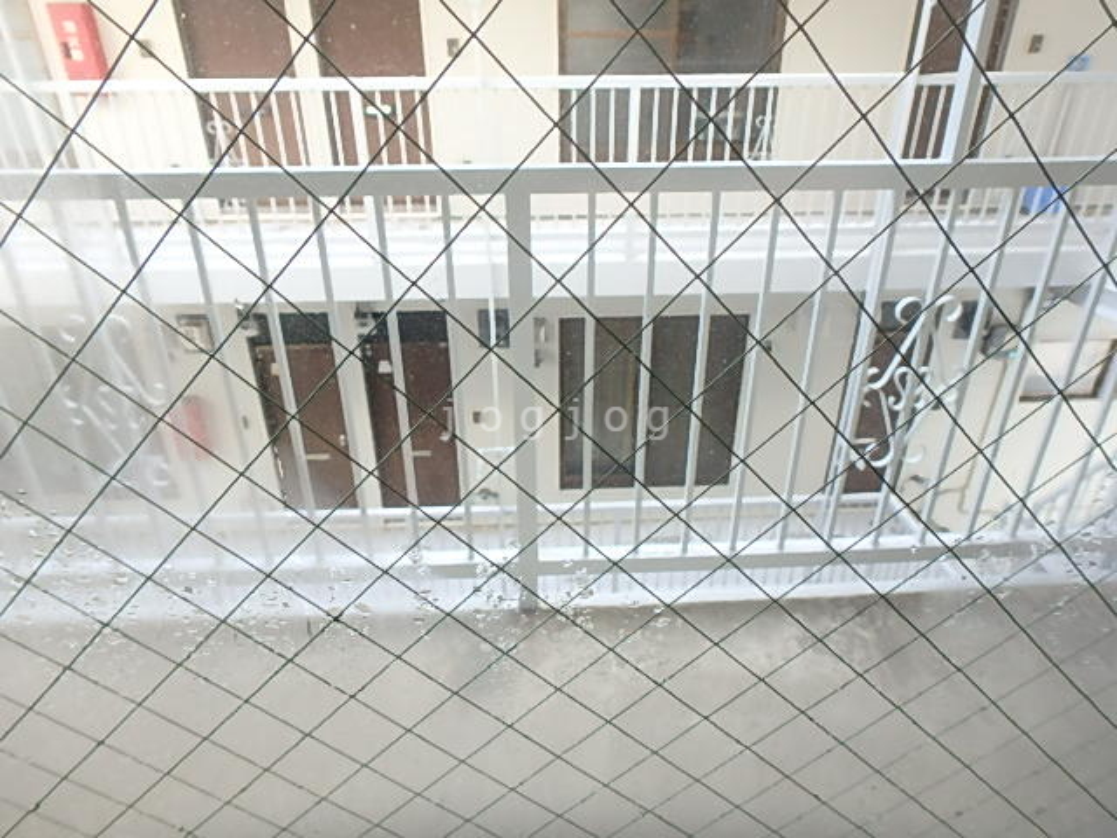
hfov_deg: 79.0
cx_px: 558
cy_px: 419
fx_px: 678
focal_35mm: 21
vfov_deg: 63.4
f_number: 3.5
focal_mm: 3.7
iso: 125
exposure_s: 1/60
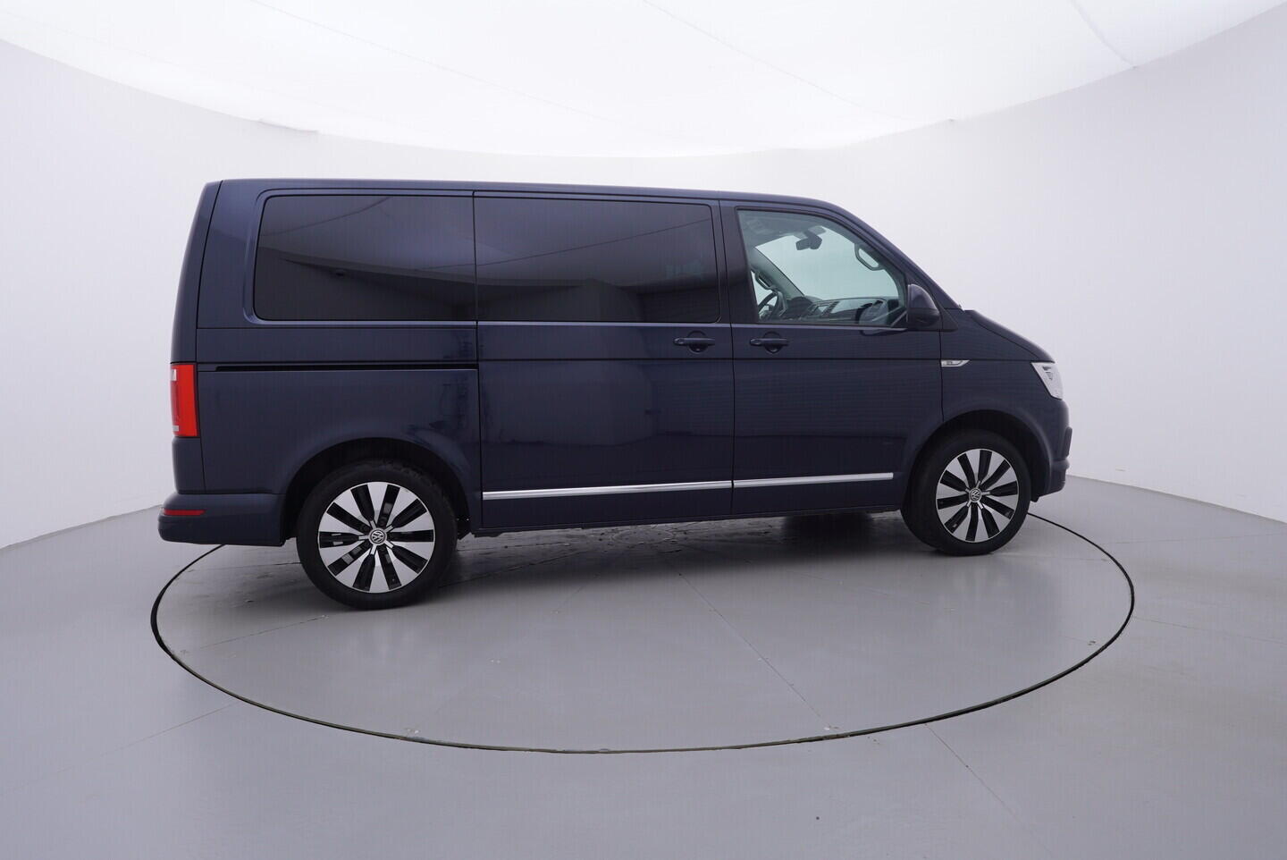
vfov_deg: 56.2
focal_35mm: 22
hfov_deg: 77.3
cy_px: 430
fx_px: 805
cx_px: 644
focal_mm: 15
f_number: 5
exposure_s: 1/80
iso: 200
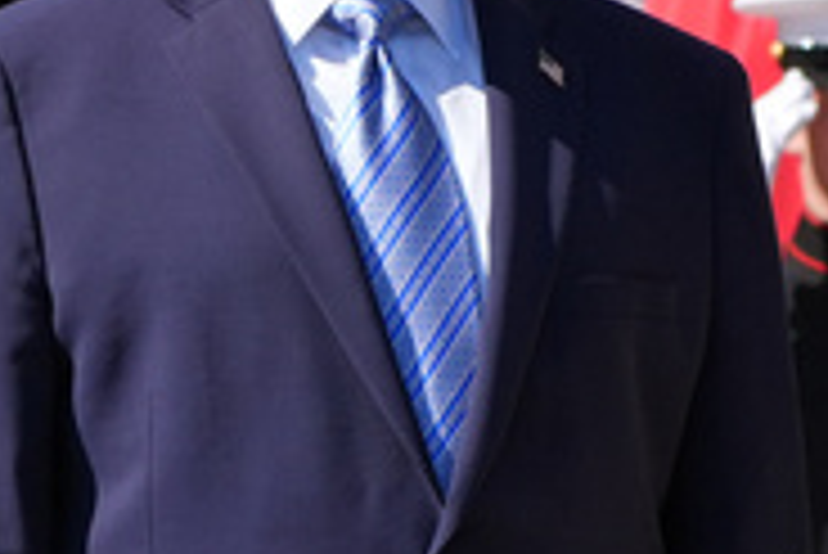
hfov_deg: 3.7
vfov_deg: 2.5
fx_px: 12798
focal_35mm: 556
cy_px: 207
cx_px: -374
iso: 640
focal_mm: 100
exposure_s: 1/2500
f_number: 6.3
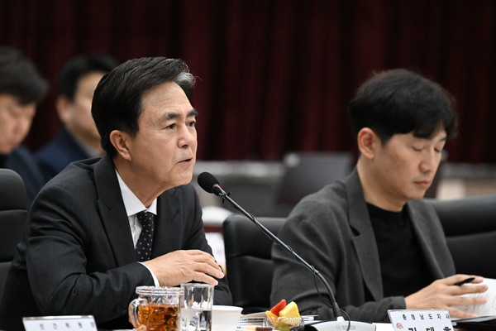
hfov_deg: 5.2
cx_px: 248
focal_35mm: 400
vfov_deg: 3.4
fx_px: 5511
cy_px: 166
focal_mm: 400
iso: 10000
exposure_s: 1/250
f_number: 6.3
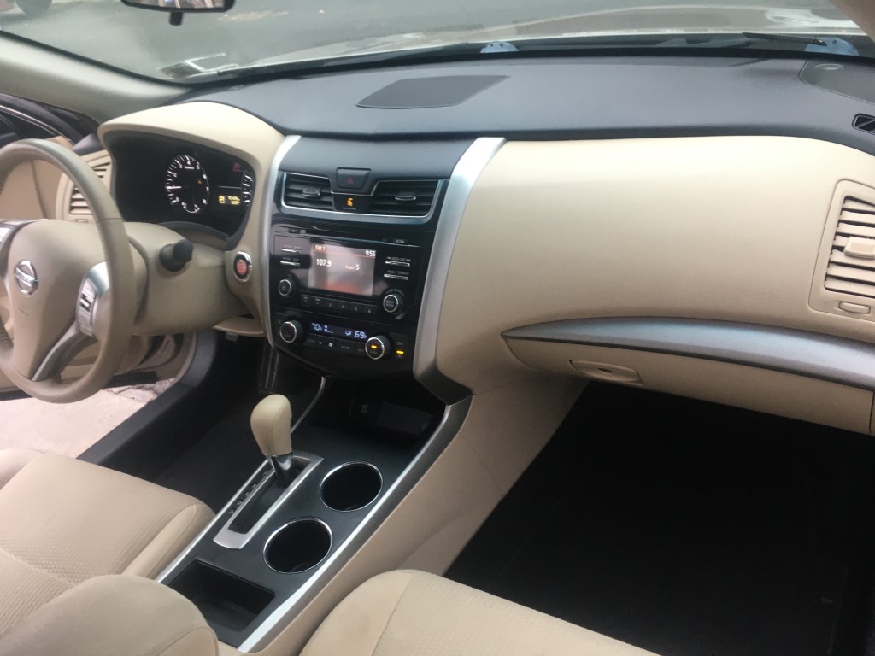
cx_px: 438
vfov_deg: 48.2
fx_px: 733
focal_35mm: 29
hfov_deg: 61.7
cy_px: 328
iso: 64
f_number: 2.2
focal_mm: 4.15
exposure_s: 1/30
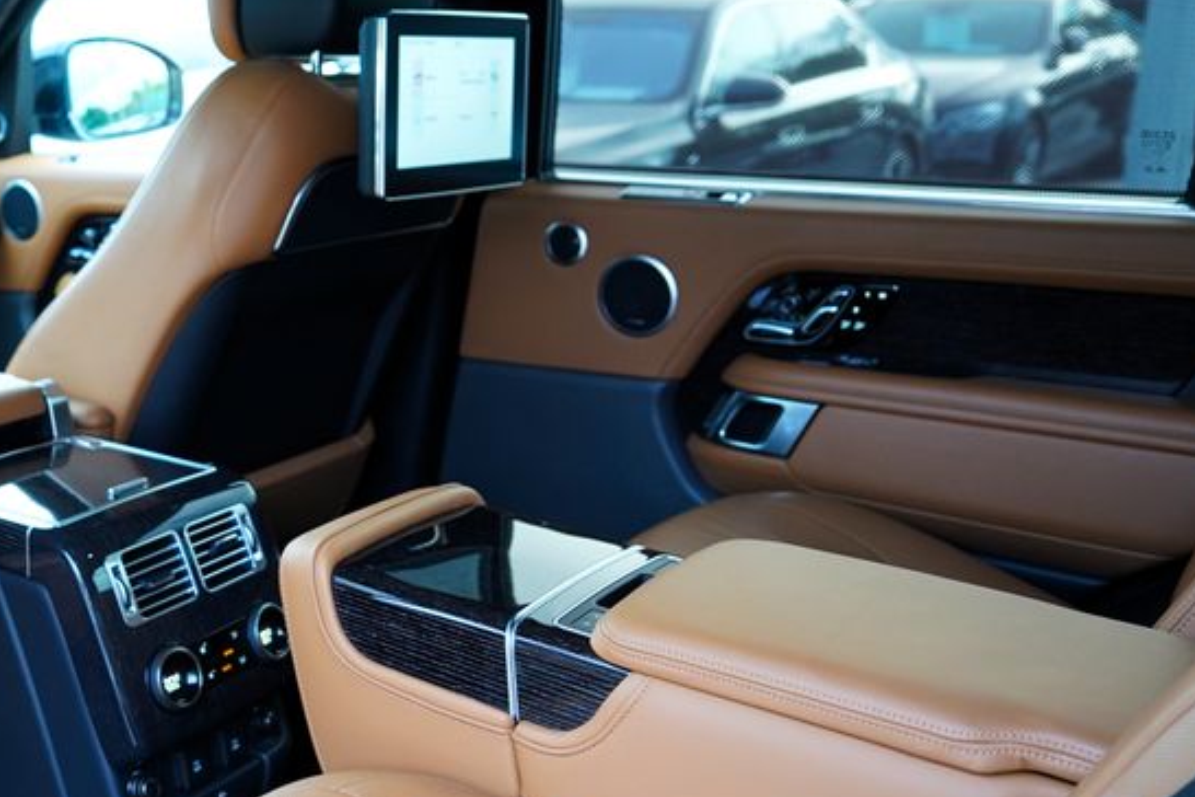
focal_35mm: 45
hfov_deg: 40.6
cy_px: 421
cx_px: 140
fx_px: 1494
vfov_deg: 29.9
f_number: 3.2
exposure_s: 1/160
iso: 1600
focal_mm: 24
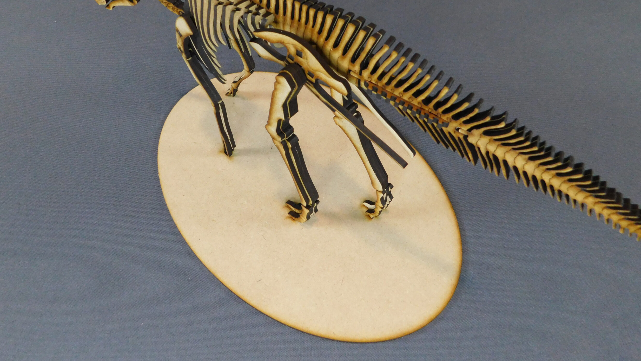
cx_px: 315
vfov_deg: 43.8
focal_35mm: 26
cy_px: 120
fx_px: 442
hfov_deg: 71.9
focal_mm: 4
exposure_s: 1/30
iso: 400
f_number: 3
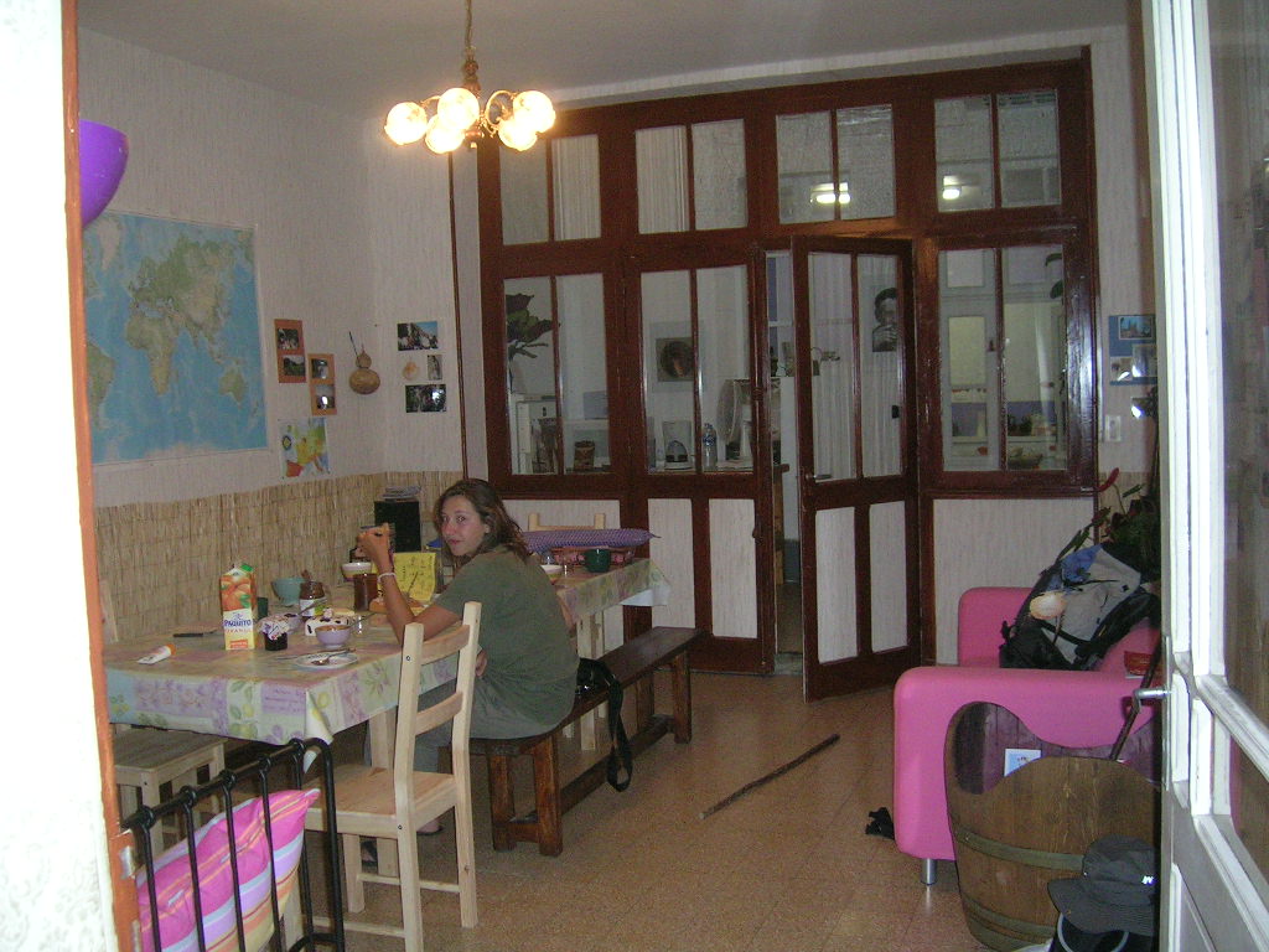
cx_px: 634
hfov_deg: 52.6
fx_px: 1283
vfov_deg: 40.7
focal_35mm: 35
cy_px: 476
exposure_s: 1/60.1
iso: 200
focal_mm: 5.4
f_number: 2.8
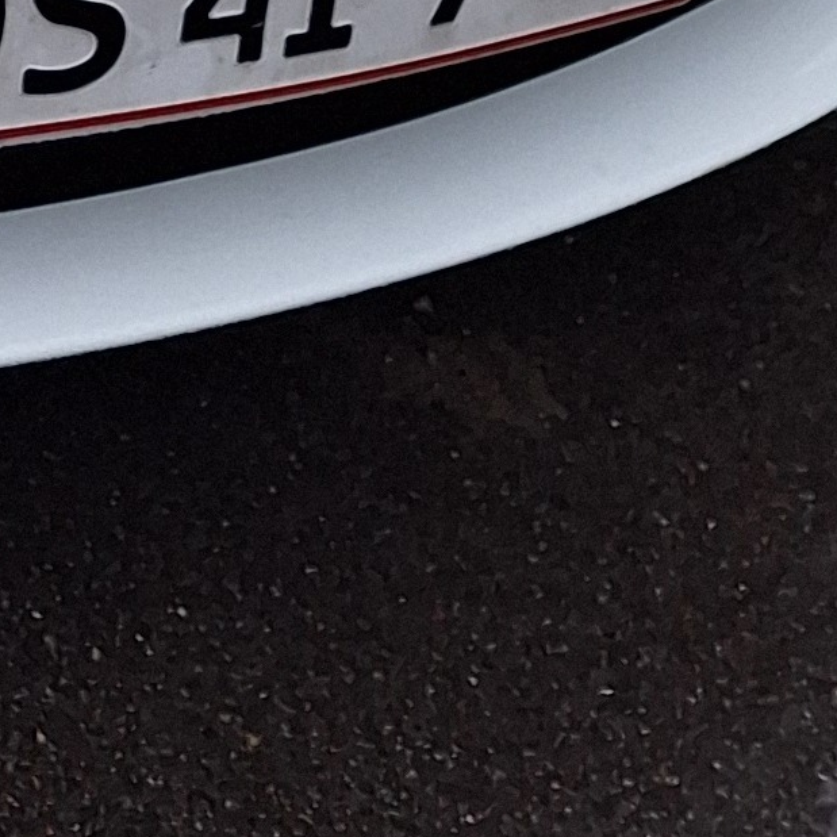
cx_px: -627
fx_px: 3666
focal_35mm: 134
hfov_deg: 12.1
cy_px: -1298
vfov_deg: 10.7
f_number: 1.8
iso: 64
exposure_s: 1/100
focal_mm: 5.54
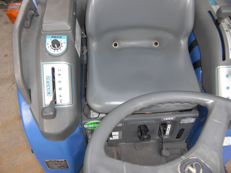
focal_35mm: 28
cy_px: 86
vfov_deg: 49.7
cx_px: 116
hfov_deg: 63.4
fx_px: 187
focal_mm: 4.9
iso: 50
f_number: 2.6
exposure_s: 1/160
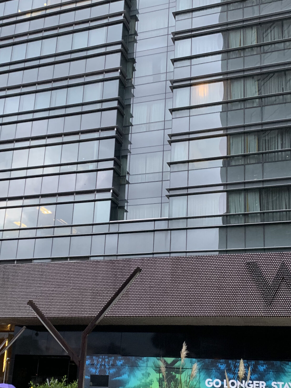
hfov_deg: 32.2
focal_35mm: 45
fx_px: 504
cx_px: 137
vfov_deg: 41.8
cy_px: 244
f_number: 1.8
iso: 320
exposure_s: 1/60
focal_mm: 4.25
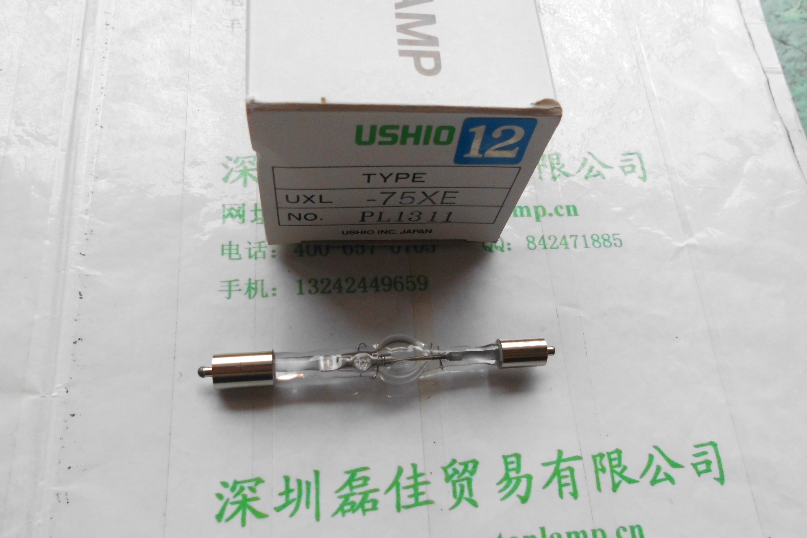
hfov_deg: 65.5
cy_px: 306
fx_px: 628
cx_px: 411
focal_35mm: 28
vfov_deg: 46.3
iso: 200
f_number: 3.2
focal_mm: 4.6
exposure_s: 1/49
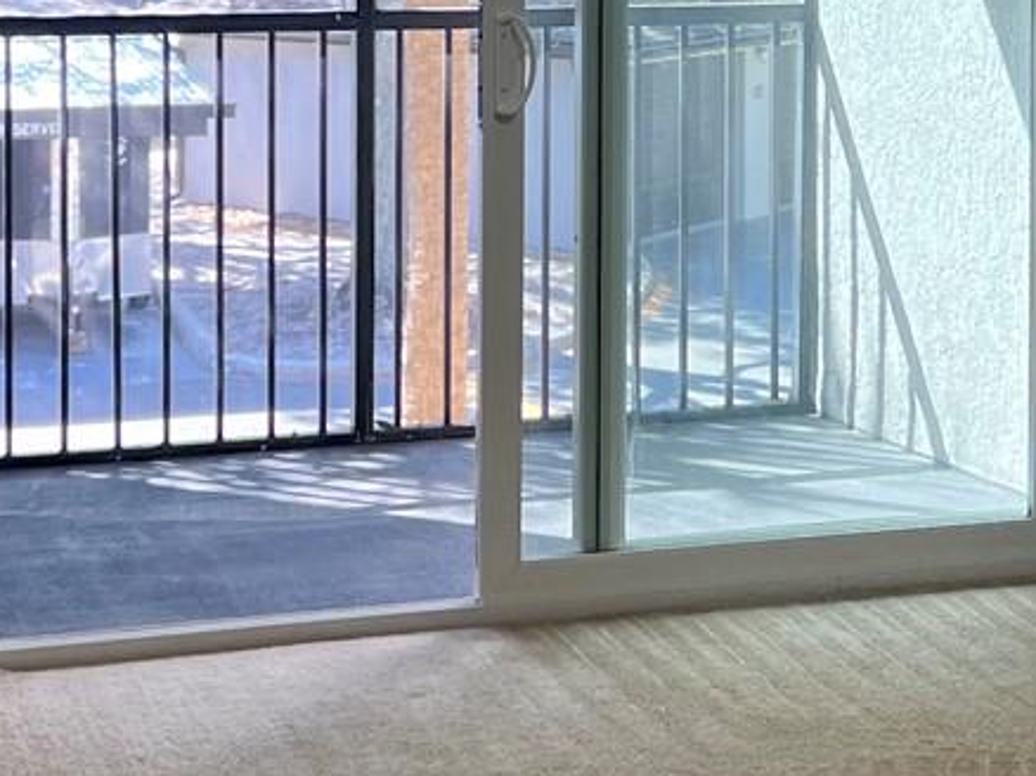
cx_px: 596
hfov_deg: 20.6
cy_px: -106
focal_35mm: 95
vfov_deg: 15.1
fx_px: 2842
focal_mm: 5.7
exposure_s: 1/161
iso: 64
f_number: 1.5
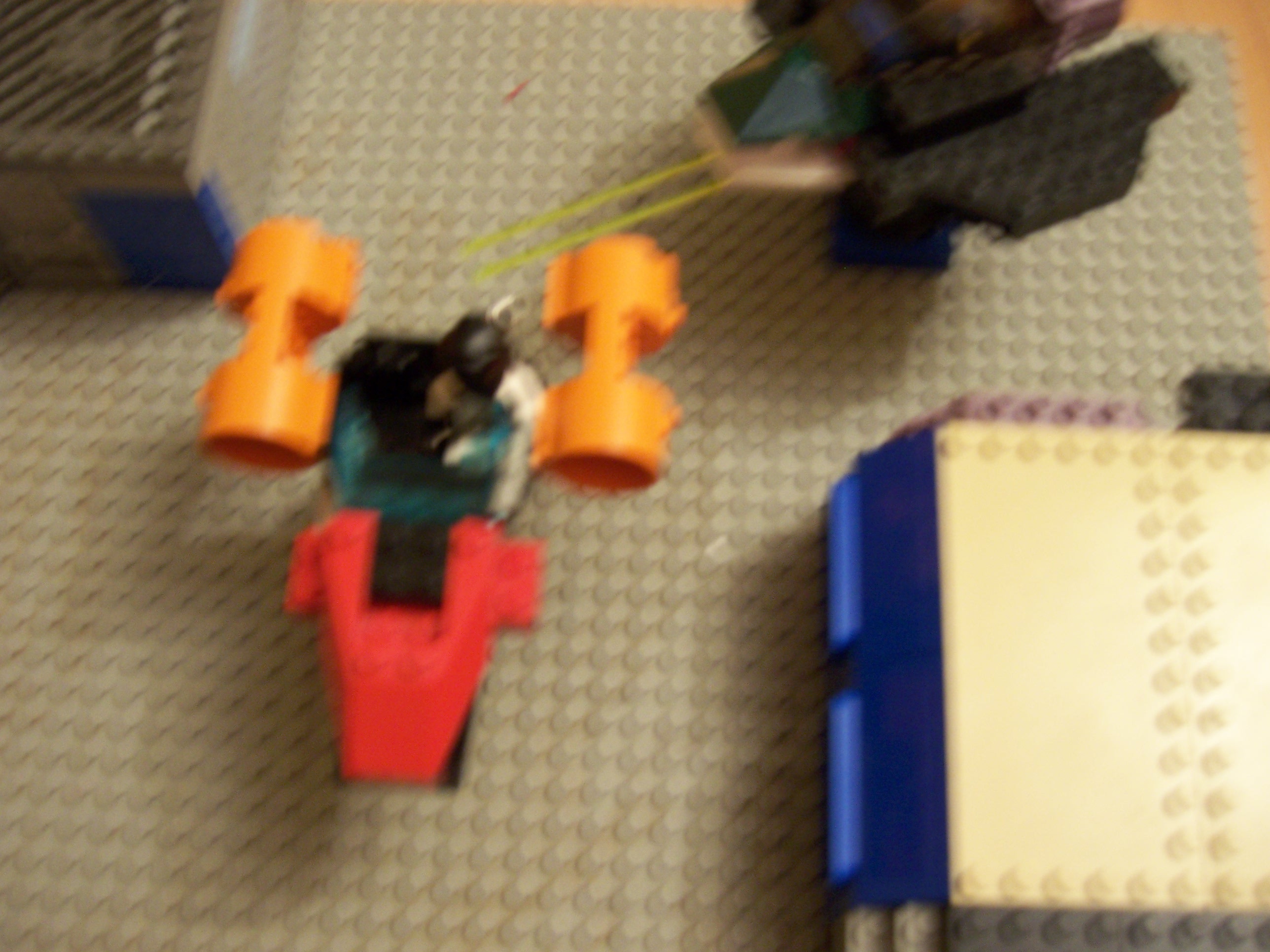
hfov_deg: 51.4
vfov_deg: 39.7
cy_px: 476
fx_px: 1321
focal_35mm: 36
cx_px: 635
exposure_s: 1/8
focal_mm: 6.2
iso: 160
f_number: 2.8
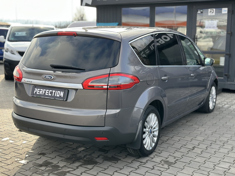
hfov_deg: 39.7
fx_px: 326
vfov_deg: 30.3
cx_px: 118
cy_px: 88
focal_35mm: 48
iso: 80
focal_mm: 6.86
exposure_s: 1/864
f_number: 1.78
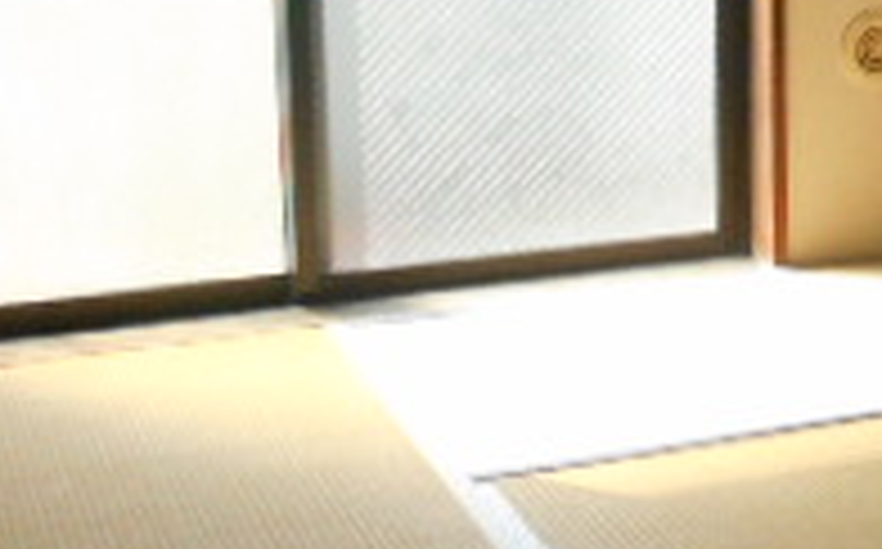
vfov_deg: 14.2
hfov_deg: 21.4
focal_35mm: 90
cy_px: -32
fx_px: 2161
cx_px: 1062
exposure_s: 1/250
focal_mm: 4.6
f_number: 3.2
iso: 500
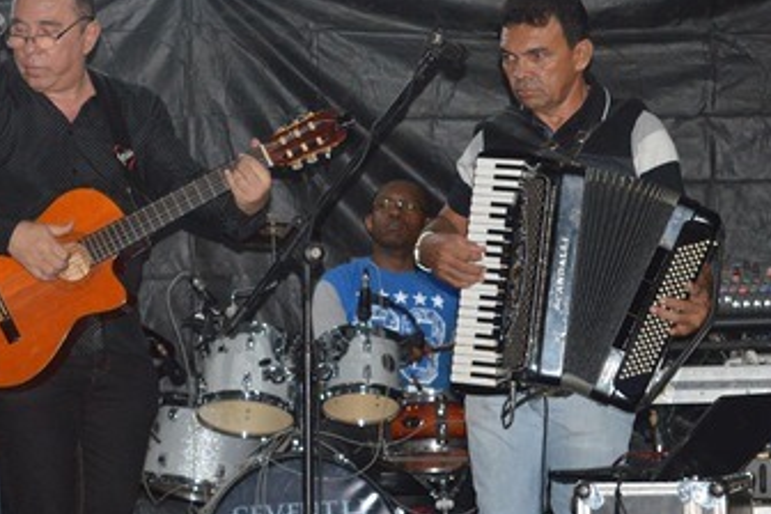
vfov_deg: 8.7
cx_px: 147
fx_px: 3361
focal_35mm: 157
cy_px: 239
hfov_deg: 13.0
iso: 1400
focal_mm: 55
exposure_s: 1/60
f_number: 5.6
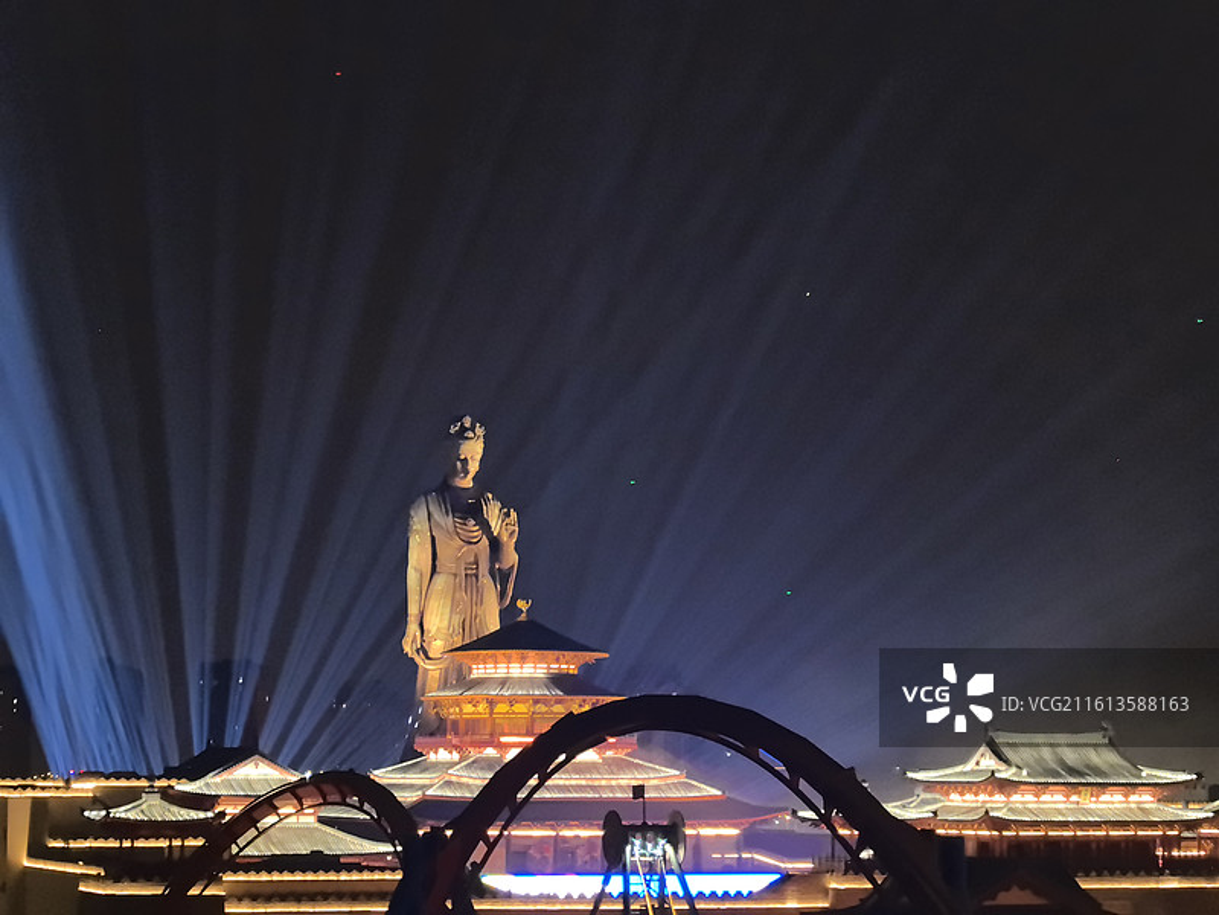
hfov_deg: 20.7
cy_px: 458
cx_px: 610
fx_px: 3345
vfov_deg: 15.6
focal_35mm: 95
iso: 800
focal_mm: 15
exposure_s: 1/25
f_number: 2.1
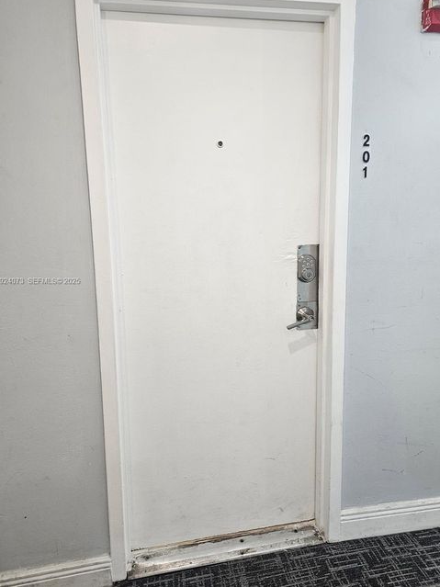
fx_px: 407
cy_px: 282
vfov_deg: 71.6
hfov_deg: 56.8
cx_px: 215
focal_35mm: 24
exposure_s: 1/120
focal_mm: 6.3
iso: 200
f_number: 1.7
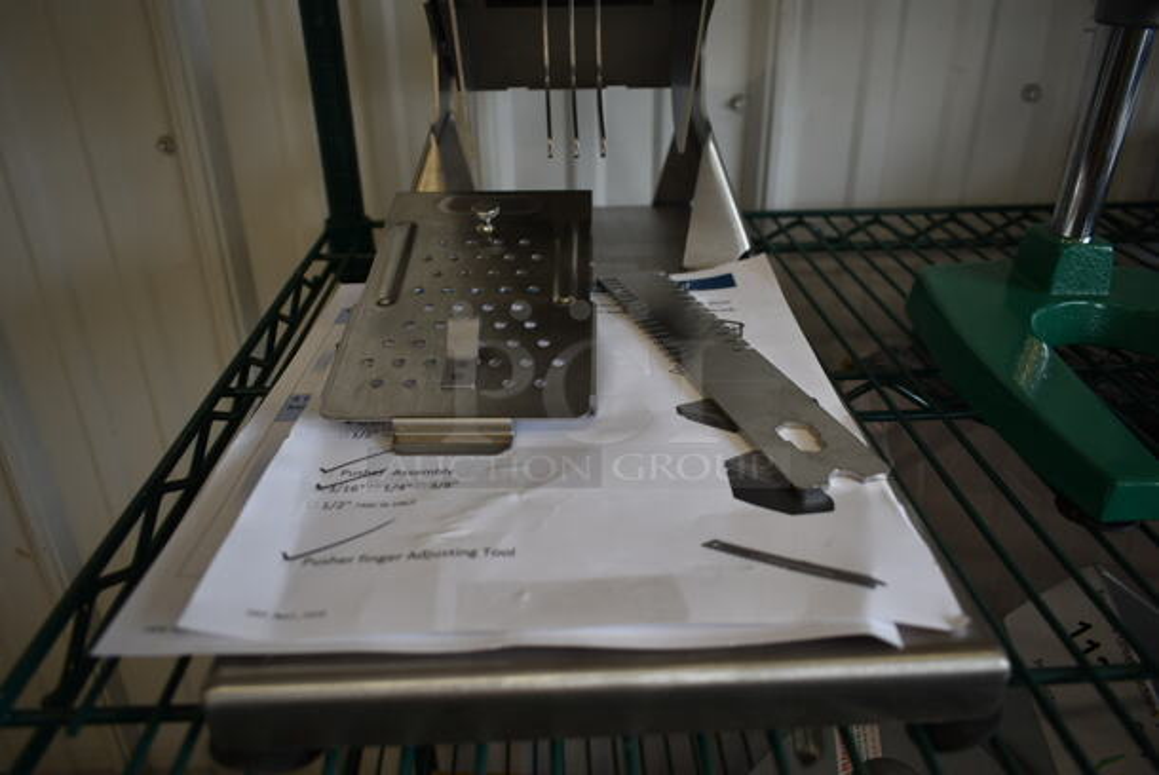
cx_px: 580
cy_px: 388
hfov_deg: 67.3
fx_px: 870
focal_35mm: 27
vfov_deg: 48.0
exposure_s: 1/60
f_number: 4
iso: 100
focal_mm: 18
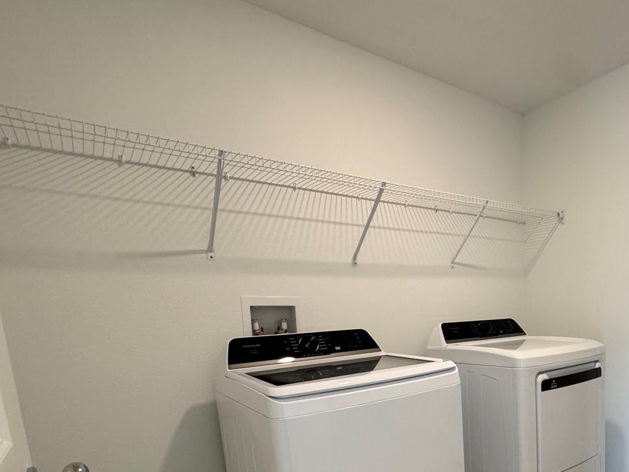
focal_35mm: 23
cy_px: 379
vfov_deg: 54.7
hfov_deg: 70.8
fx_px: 418
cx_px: 440
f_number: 2.2
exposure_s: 1/120
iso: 200
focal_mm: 2.22
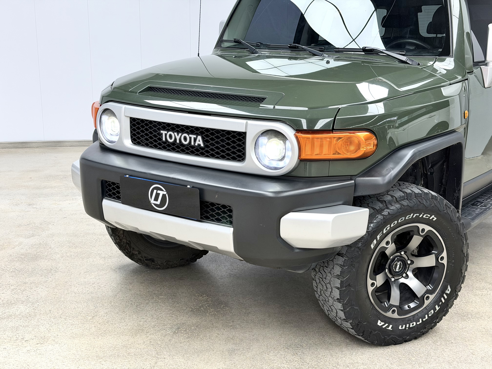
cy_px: 184
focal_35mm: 48
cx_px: 246
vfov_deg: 30.3
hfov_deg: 39.7
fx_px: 682
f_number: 1.78
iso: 125
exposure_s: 1/218
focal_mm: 6.76
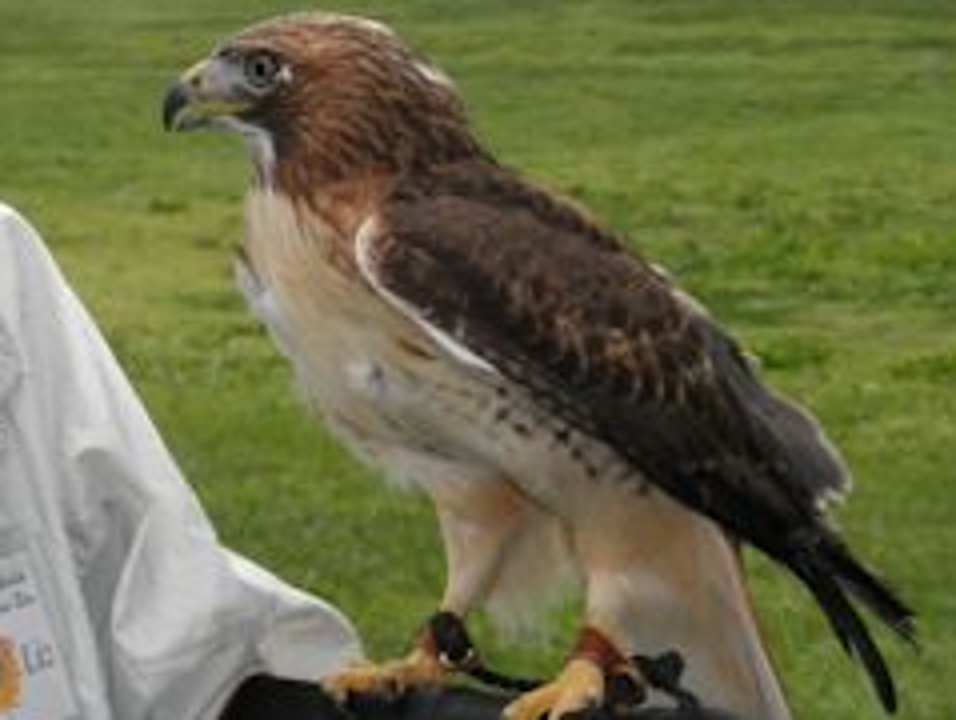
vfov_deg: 7.3
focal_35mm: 203
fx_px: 5615
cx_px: 120
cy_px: 200
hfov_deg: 9.7
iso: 200
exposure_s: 1/125
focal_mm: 19.1
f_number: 4.4
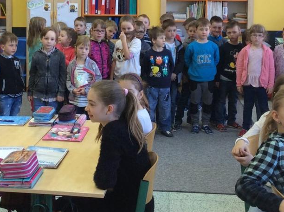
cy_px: 31
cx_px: 112
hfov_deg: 27.8
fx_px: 573
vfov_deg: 20.6
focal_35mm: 70
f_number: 2.4
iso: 40
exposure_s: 1/25
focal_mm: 3.3
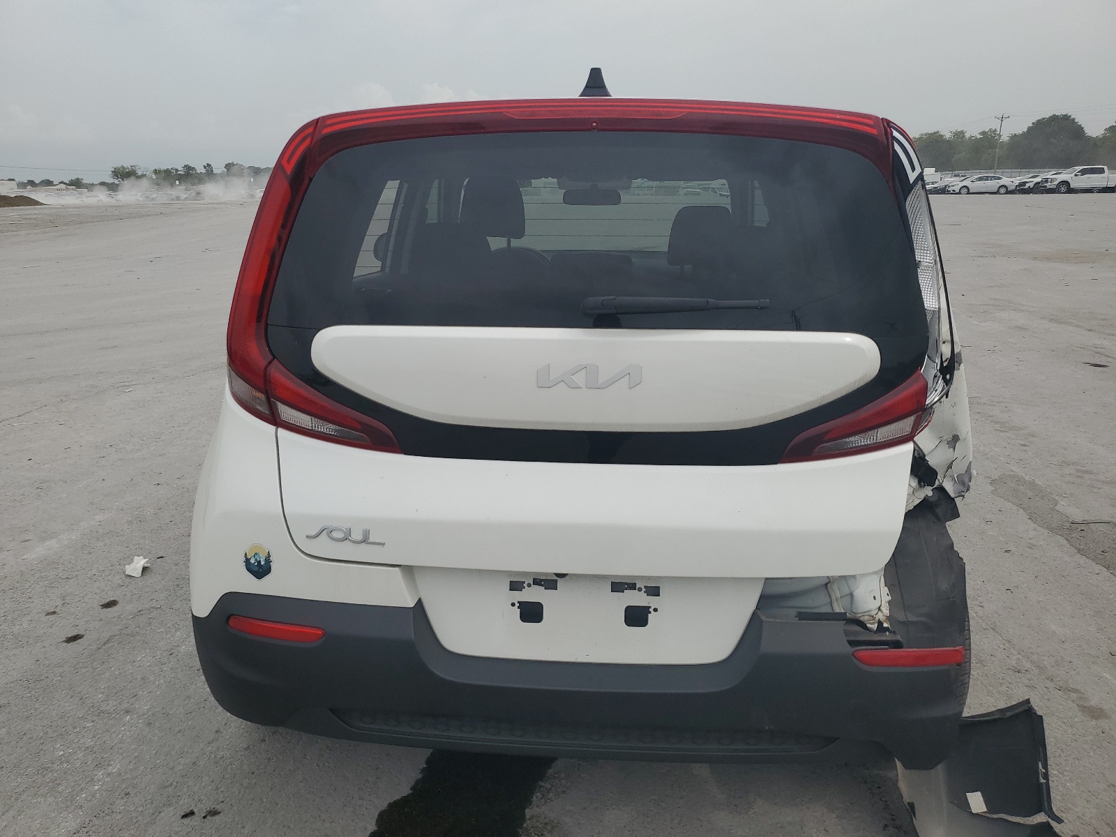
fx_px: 838
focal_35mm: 26
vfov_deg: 53.1
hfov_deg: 67.3
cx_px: 558
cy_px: 418
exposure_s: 1/5000
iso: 50
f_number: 1.5
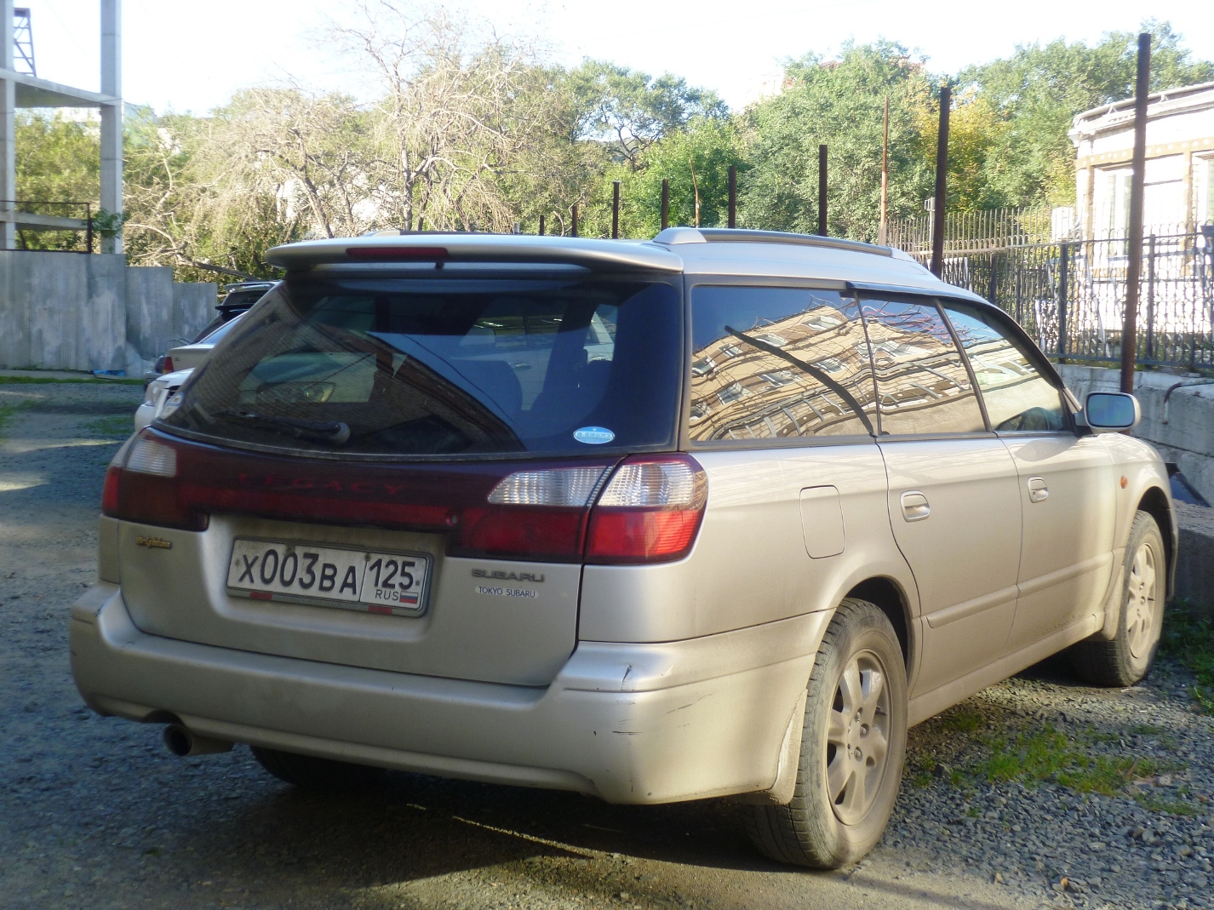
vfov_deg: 26.6
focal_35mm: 55
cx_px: 607
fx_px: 1929
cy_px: 455
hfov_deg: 34.9
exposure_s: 1/100
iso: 80
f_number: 3.8
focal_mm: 9.8
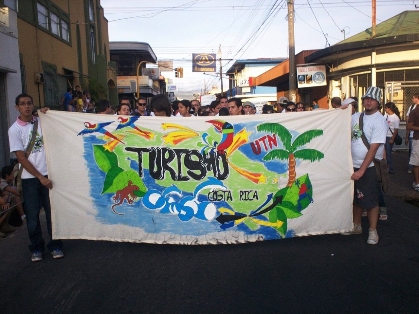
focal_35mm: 36
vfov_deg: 39.7
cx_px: 210
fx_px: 436
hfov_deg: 51.3
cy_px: 157
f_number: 4.5
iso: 100
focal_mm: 6
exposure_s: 1/120
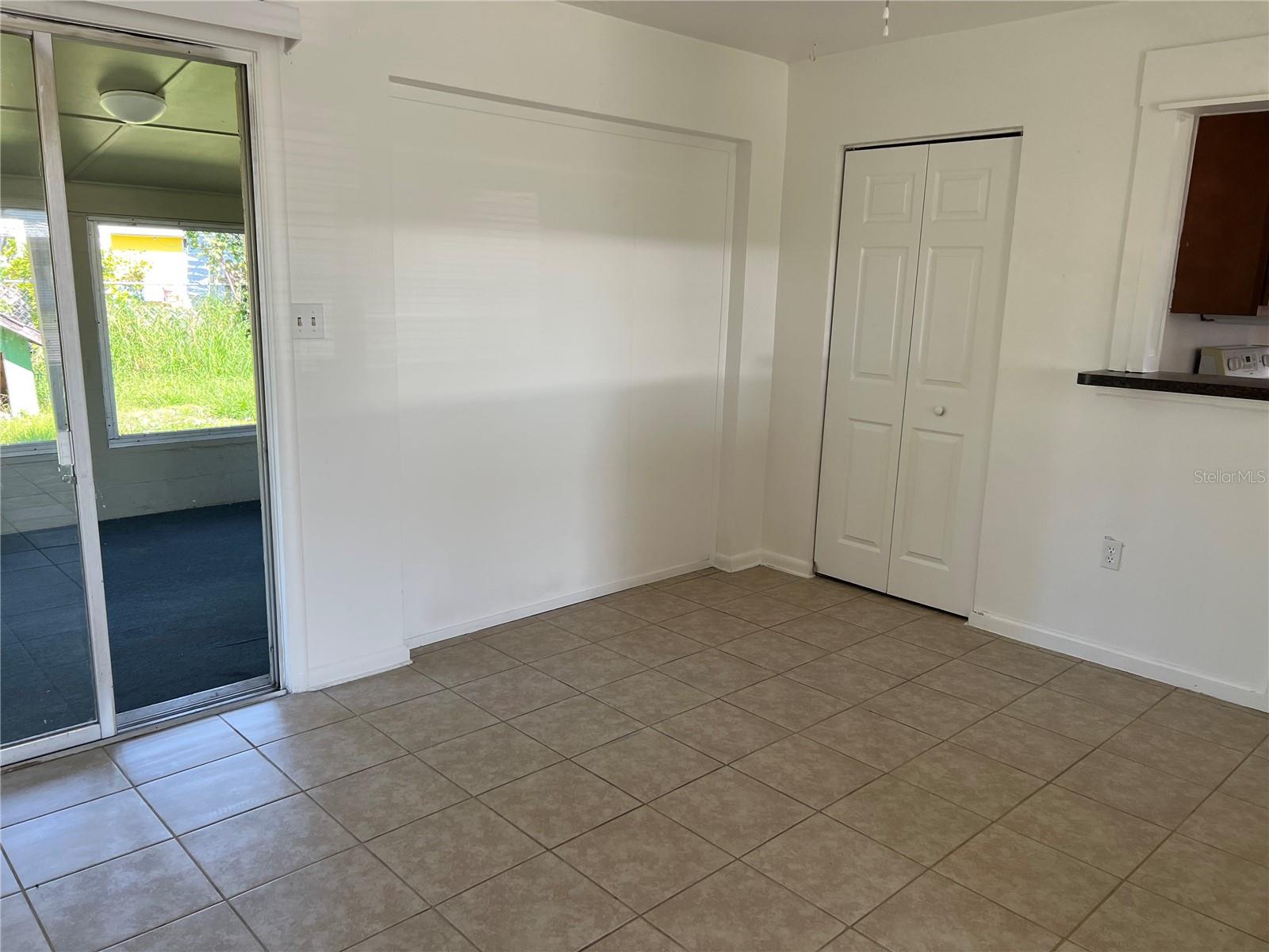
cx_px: 634
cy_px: 476
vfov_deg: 53.1
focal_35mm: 26
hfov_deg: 67.3
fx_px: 953
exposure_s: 1/171
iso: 50
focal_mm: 5.7
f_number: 1.5
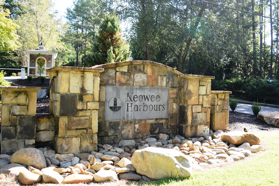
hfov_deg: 57.2
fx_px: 256
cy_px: 93
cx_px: 140
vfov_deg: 40.0
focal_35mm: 33
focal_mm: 22
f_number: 5
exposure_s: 1/800
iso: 800
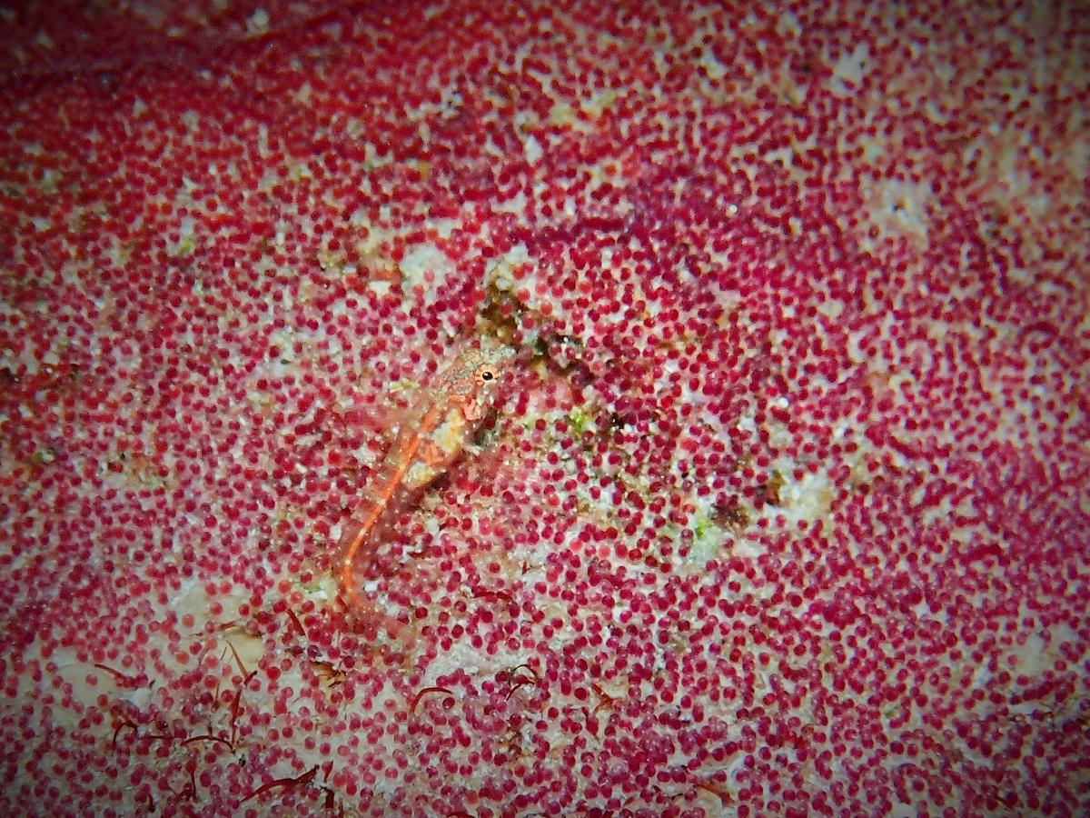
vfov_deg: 19.9
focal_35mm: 74
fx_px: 2330
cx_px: 545
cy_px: 409
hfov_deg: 26.3
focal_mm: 13.47
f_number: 5.6
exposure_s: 1/160
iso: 200
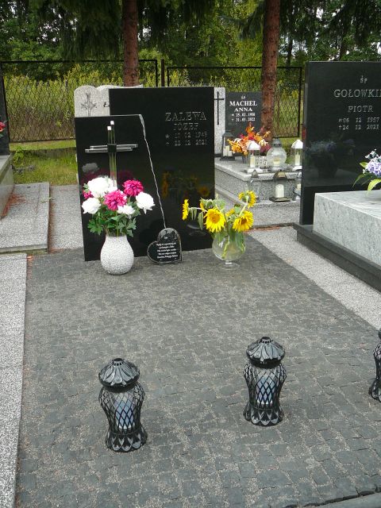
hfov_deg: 40.7
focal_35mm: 35
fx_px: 514
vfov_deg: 52.6
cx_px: 190
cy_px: 254
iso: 80
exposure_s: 1/200
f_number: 2.8
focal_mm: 5.2
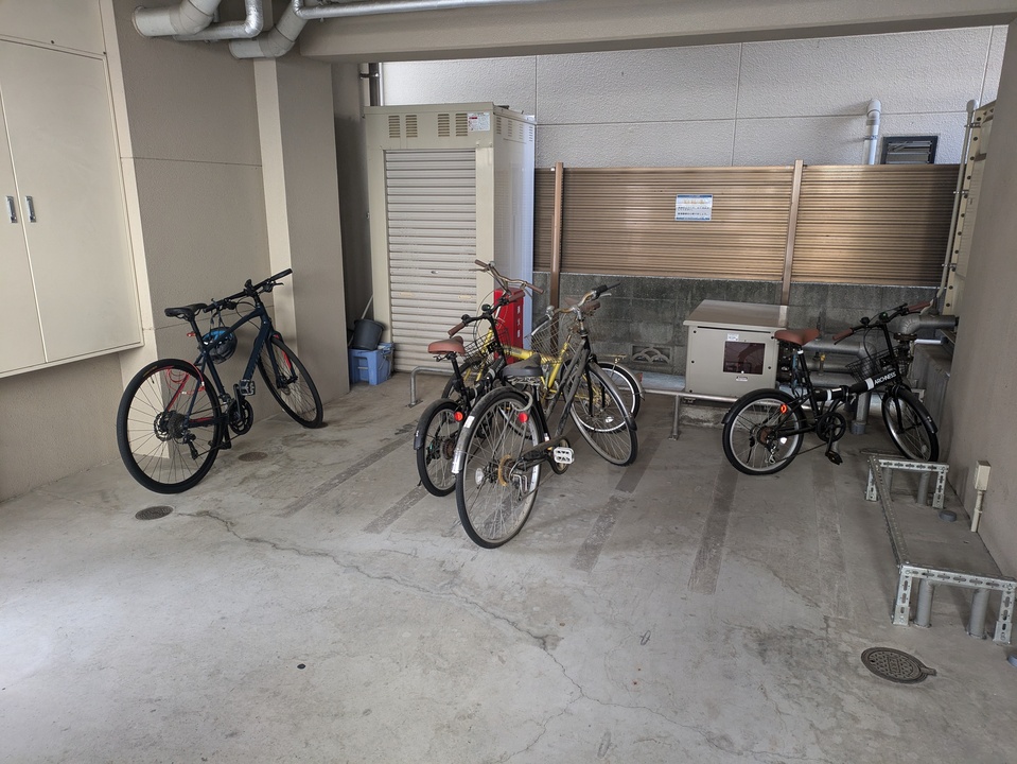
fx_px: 735
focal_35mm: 25
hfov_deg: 69.4
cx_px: 508
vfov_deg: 54.9
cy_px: 382
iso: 405
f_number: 1.89
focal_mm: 5.43
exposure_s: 1/120
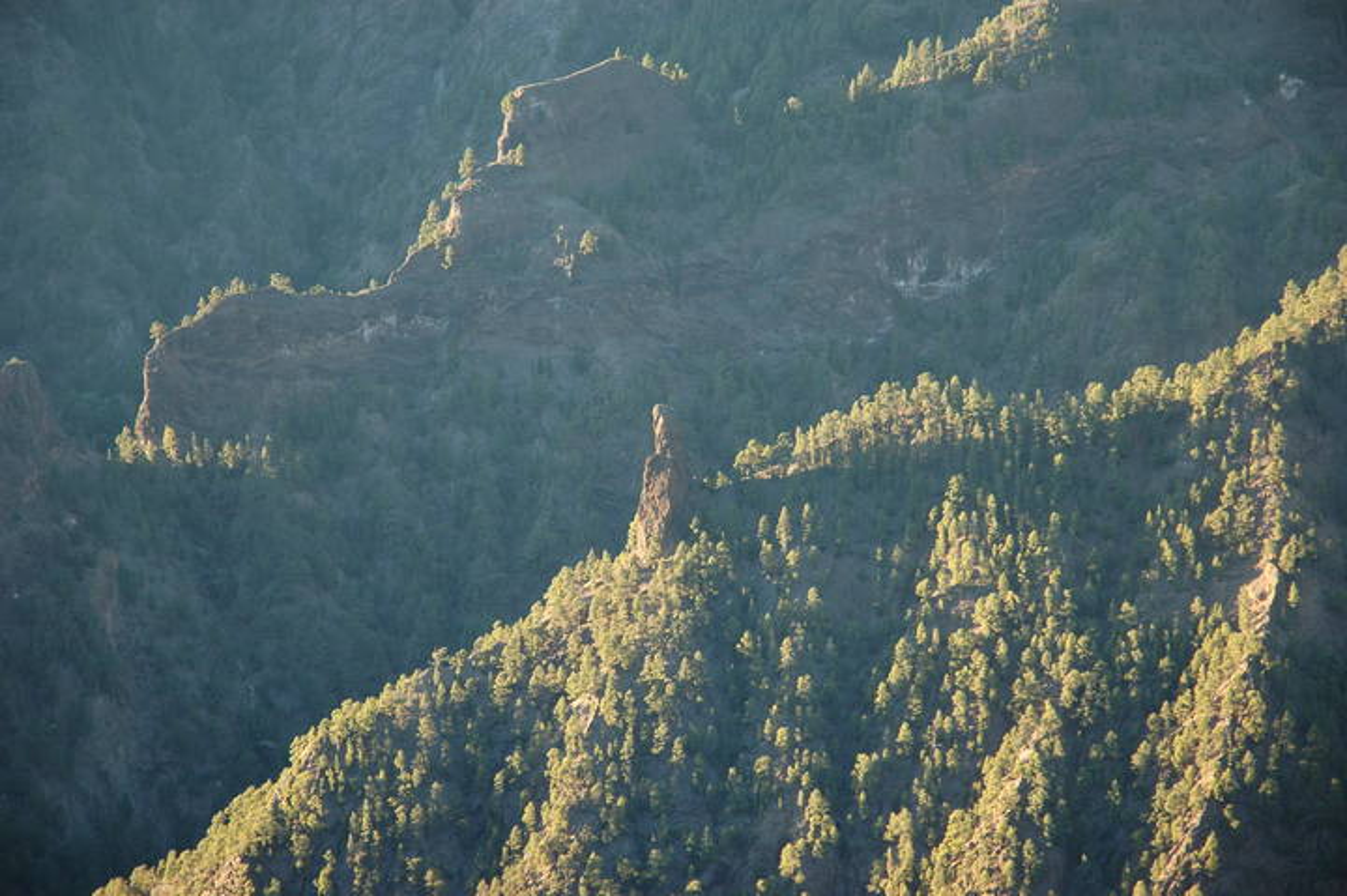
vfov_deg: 13.0
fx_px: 3926
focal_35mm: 105
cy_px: 448
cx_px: 674
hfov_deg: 19.5
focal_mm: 70
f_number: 4.5
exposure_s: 1/60
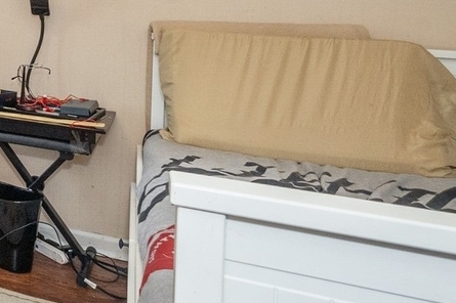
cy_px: -26
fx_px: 646
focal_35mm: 51
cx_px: -279
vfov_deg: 24.7
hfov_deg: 25.3
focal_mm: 14
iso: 200
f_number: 8
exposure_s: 1/25
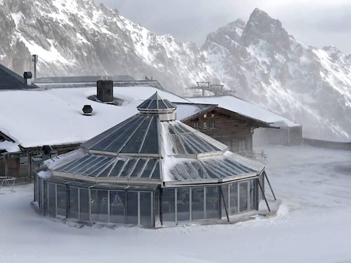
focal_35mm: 35
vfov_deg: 41.1
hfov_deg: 53.0
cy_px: 123
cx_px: 150
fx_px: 351
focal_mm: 29.5
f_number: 9
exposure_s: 1/640
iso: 100
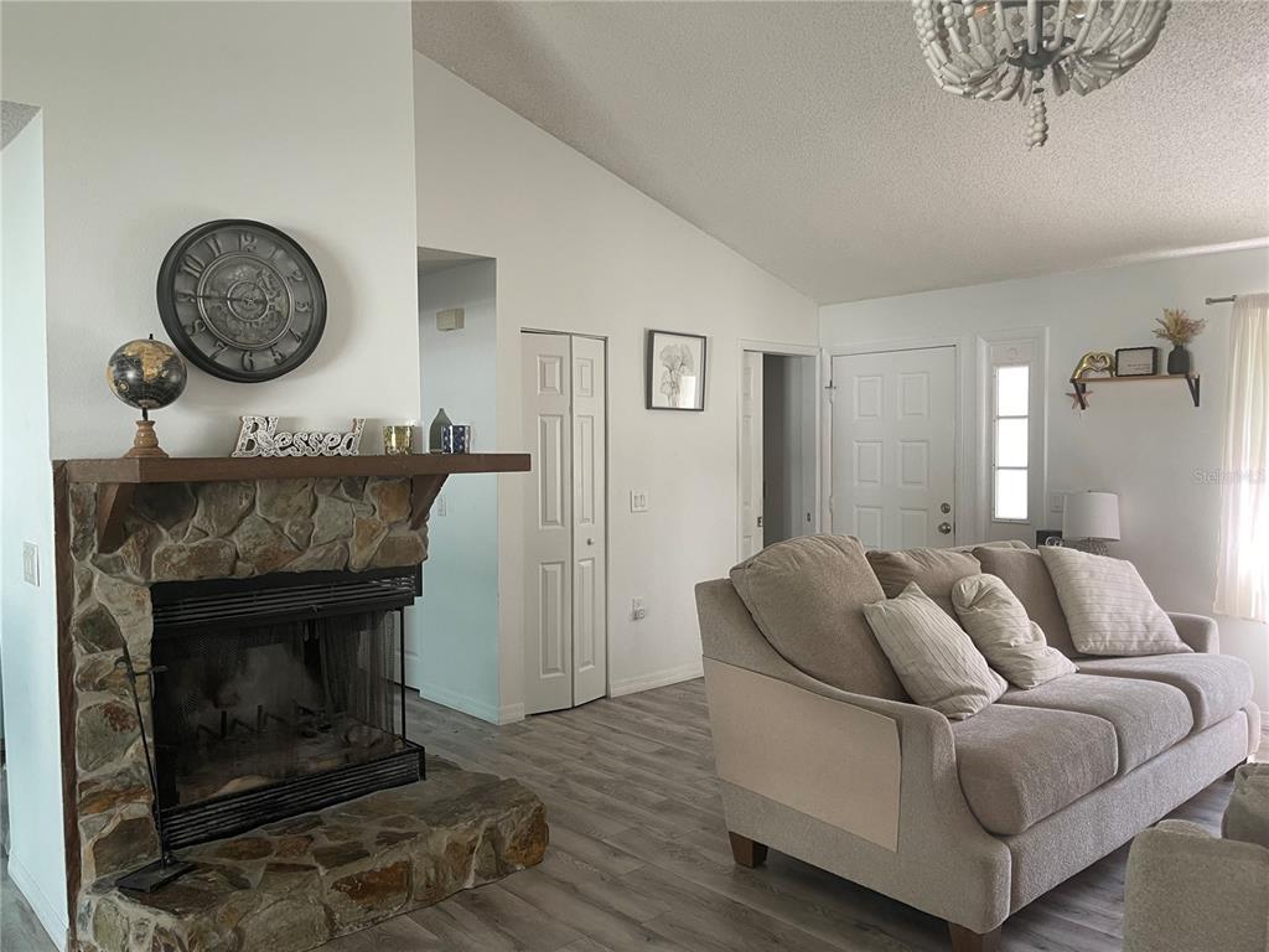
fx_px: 916
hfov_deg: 69.4
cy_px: 476
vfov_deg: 54.9
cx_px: 634
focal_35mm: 25
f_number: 1.6
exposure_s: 1/98
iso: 125
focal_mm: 5.1
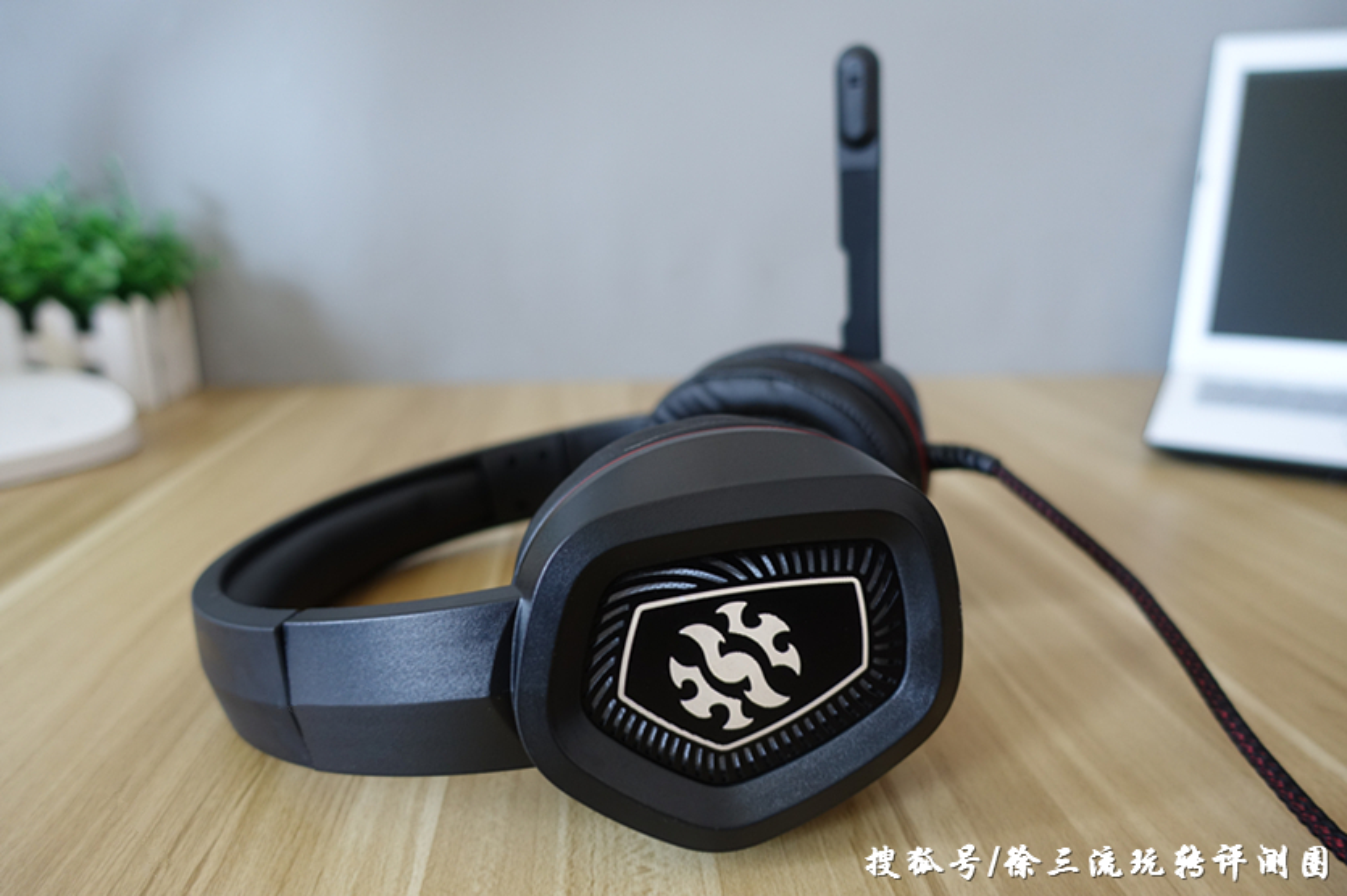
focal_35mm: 24
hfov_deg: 73.8
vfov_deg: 53.1
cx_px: 674
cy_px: 448
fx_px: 898
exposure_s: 1/30
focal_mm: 8.8
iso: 200
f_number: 1.8
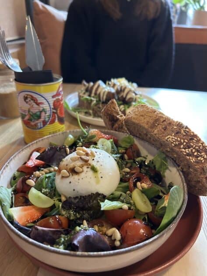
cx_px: 104
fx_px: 207
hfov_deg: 53.1
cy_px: 138
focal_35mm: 26
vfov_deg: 67.3
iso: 400
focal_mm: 5.7
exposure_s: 1/33
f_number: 1.5
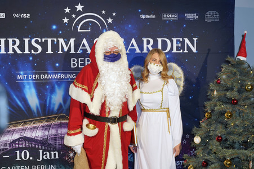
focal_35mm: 51
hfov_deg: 38.9
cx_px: 127
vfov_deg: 26.4
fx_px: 360
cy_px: 84
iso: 640
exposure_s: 1/125
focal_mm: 51
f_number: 6.3
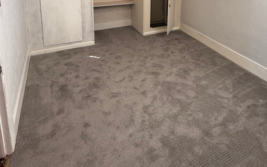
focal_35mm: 28
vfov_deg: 38.8
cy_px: -5
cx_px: 165
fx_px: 204
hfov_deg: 65.6
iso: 400
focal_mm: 2.22
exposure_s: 1/120
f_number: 2.2
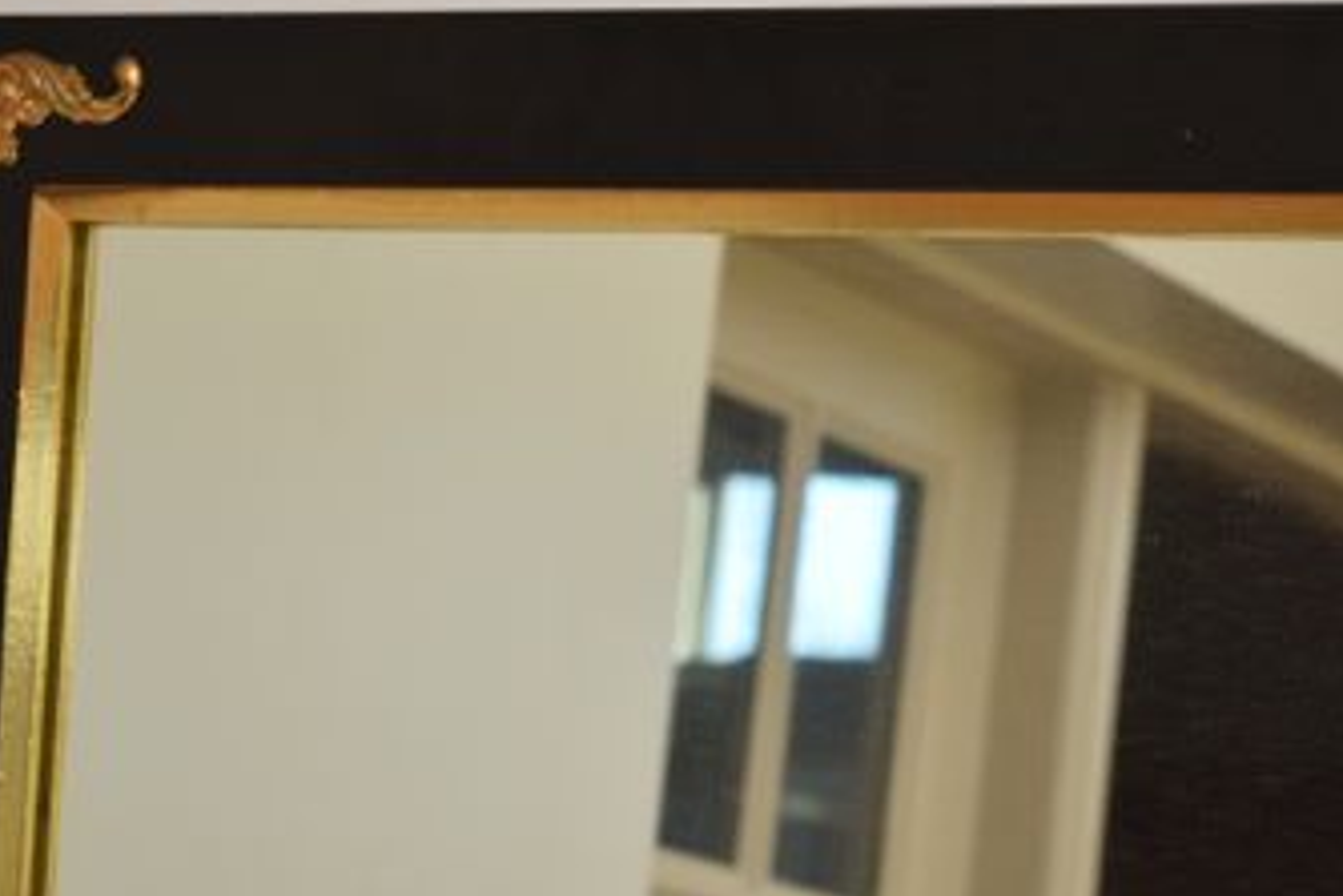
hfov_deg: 13.0
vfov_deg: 8.7
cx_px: 832
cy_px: 279
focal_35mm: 158
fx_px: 5895
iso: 800
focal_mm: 55
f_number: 5.6
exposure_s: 1/125
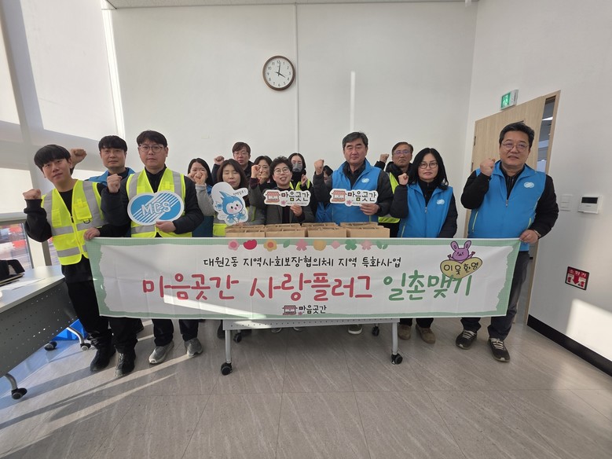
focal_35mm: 13
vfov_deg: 89.9
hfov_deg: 106.2
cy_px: 230
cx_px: 306
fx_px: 230
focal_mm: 2.2
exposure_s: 1/120
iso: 20
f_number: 1.9
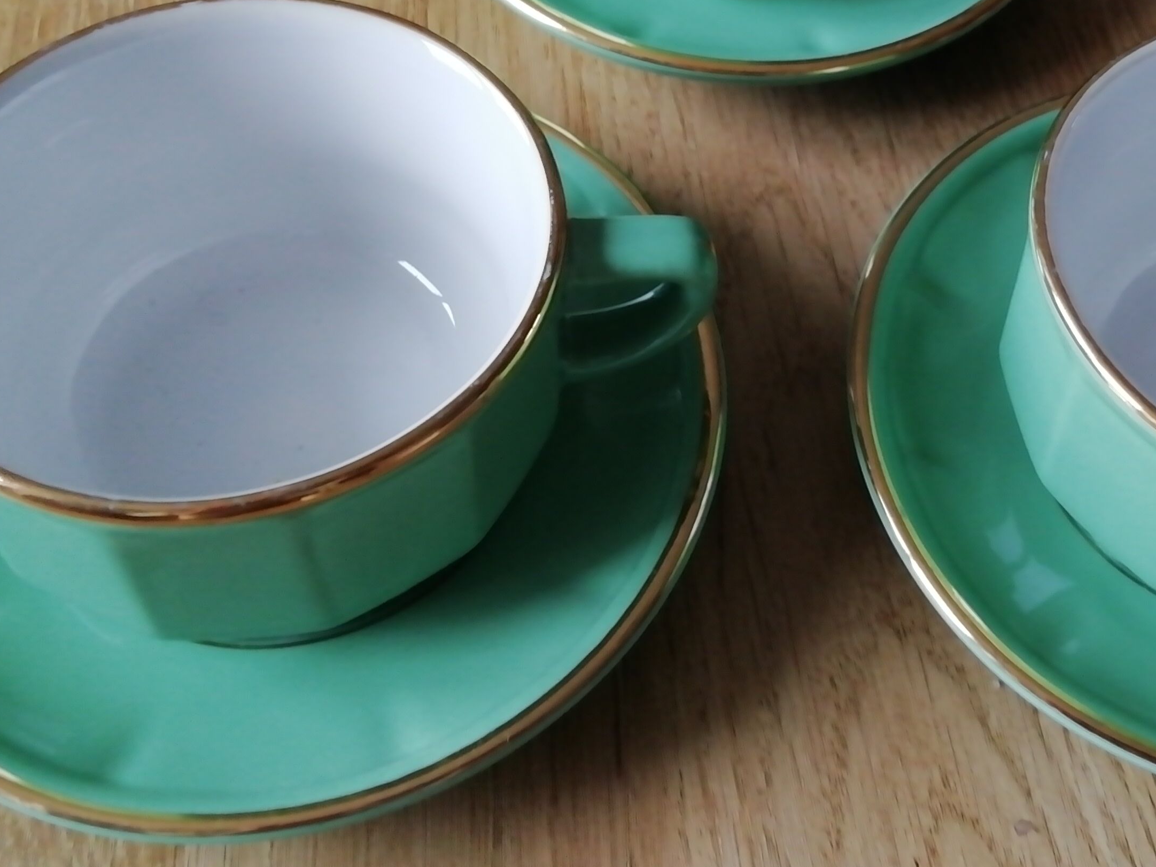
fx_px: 1670
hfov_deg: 37.7
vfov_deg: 28.7
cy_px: 225
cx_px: 781
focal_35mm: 50
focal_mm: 3.21
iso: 320
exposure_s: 1/25
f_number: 2.2
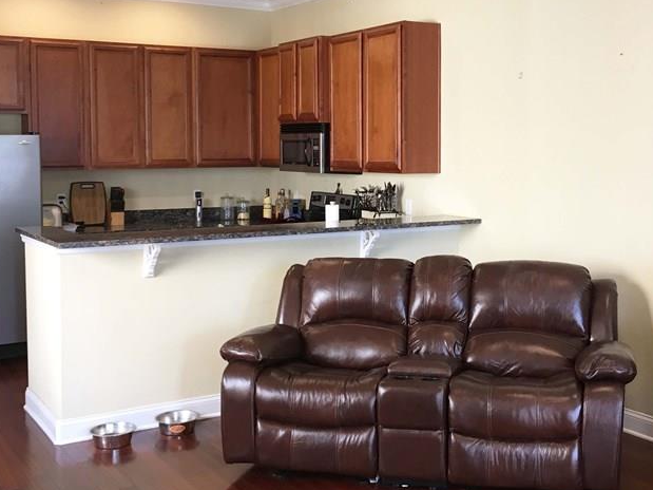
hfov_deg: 39.5
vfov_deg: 30.1
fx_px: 905
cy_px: 182
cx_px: 381
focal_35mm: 48
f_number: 2.2
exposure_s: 1/30
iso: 64
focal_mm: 4.15
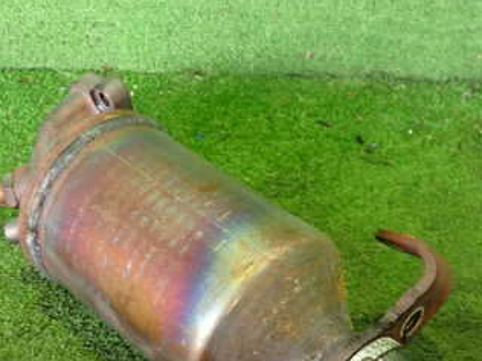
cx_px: 137
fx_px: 794
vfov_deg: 25.5
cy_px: 242
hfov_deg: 33.3
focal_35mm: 57
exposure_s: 1/30
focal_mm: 5.4
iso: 400
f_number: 2.3
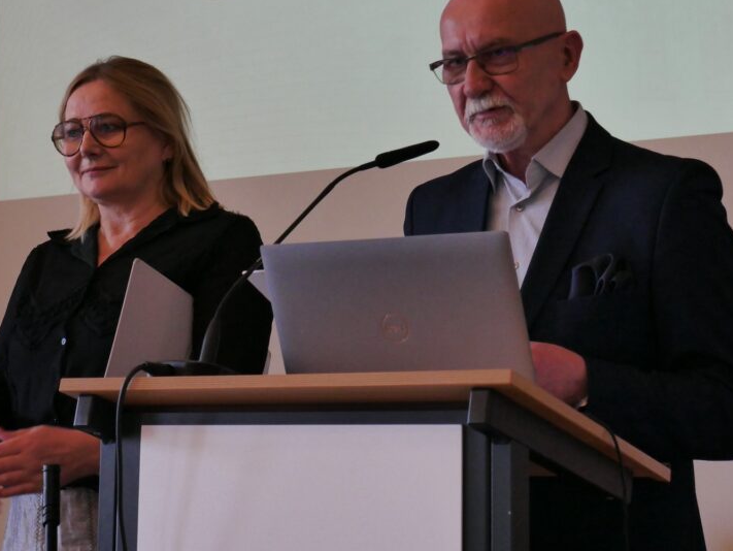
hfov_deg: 20.6
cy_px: 172
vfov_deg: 15.5
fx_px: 2013
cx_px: 334
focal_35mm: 95
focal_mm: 33
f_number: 5.6
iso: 1600
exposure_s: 1/80
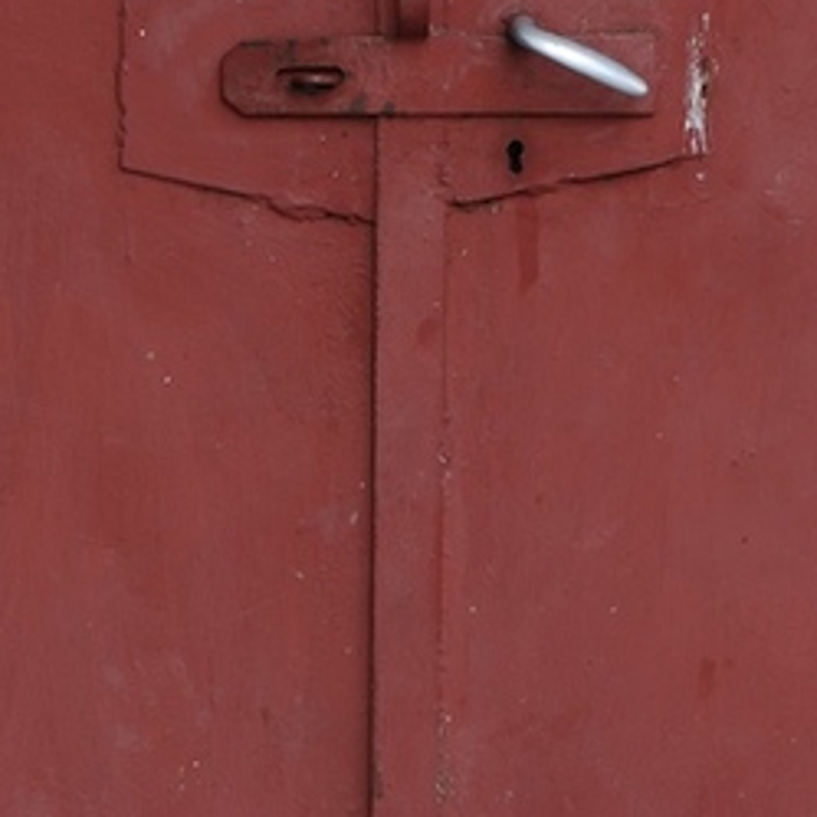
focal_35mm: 229
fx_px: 6115
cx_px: 443
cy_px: 126
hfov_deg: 7.6
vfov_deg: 7.6
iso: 100
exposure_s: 1/80
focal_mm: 70
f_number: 4.5
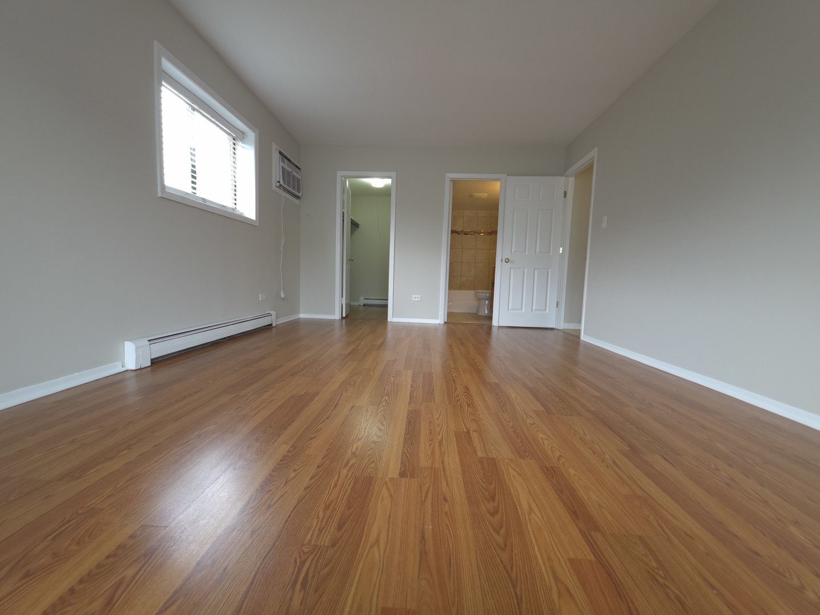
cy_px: 308
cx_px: 410
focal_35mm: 13
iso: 50
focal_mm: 2.2
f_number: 1.9
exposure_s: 1/30
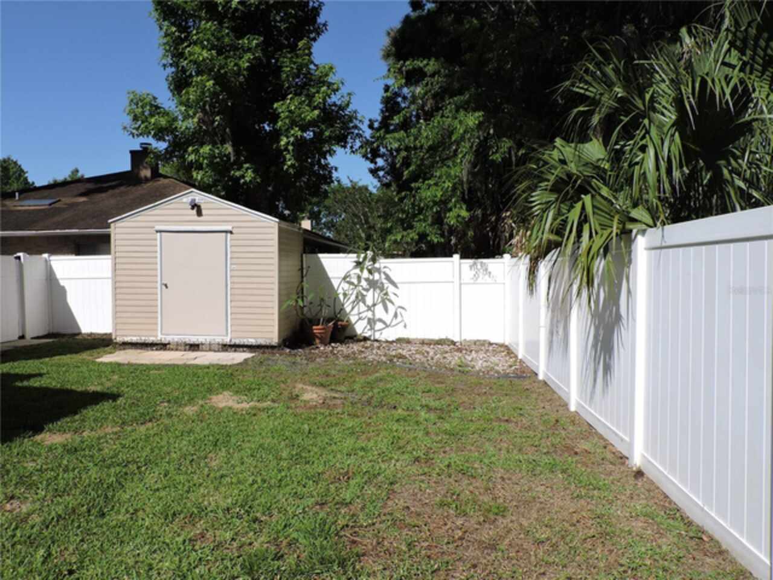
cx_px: 386
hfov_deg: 71.6
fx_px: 536
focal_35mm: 24
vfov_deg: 56.8
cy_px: 290
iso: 100
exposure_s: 1/1250
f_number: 3.7
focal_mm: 4.3
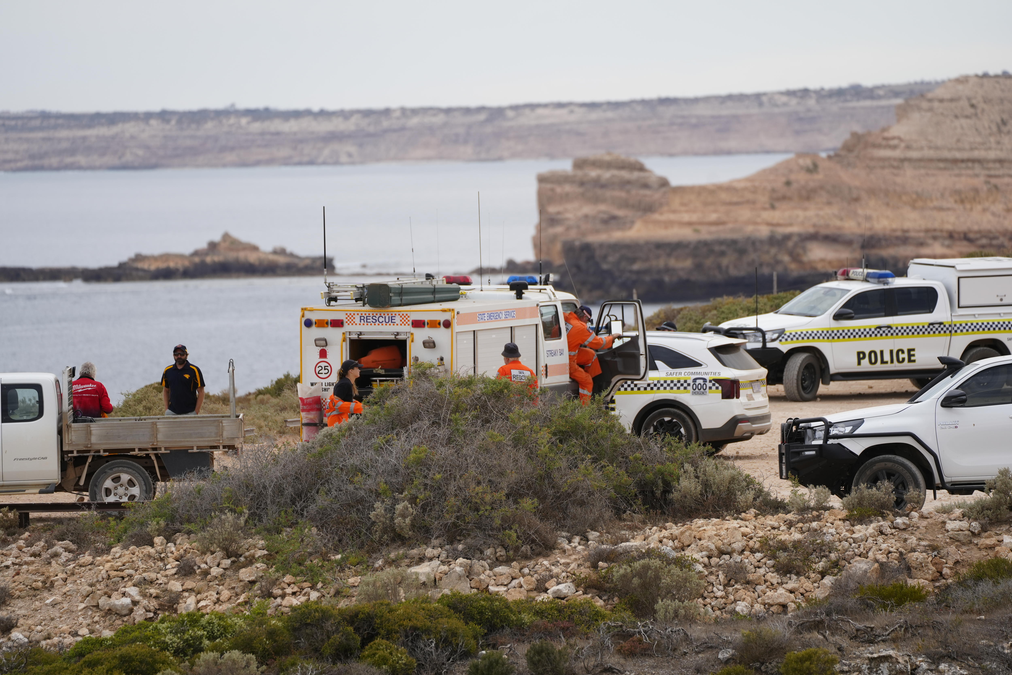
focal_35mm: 321
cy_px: 338
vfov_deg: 4.3
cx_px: 506
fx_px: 9023
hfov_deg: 6.4
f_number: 5.6
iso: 200
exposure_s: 1/400
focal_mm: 321
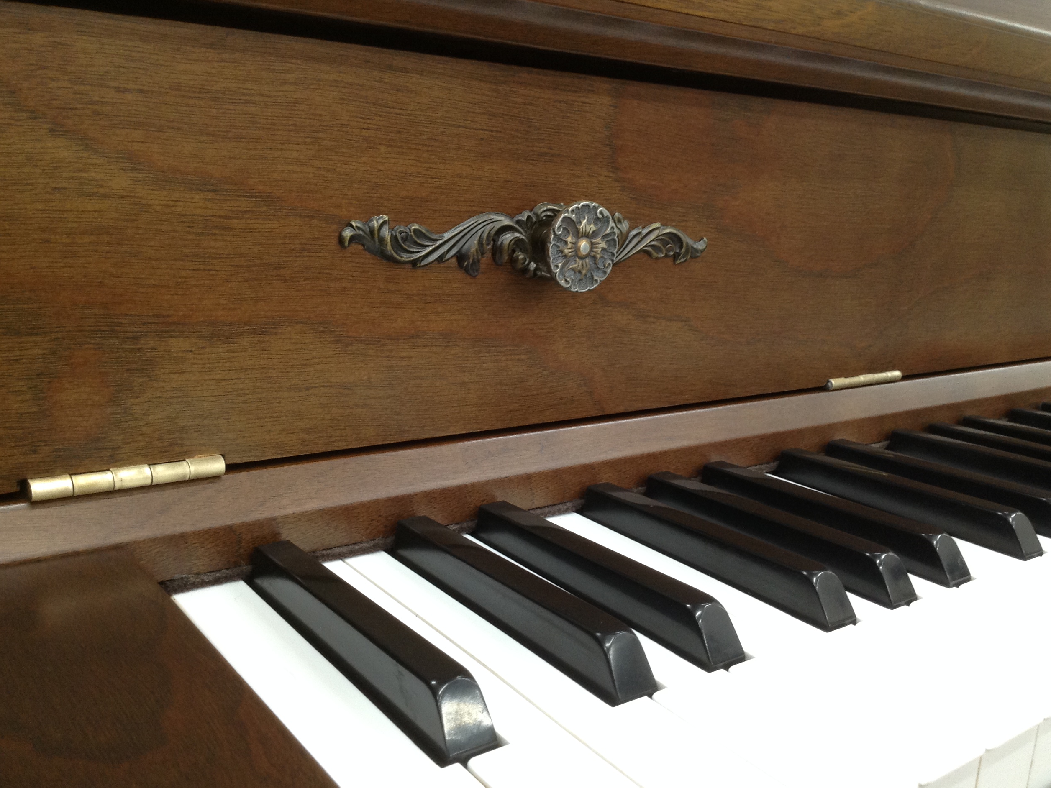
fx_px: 1032
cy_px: 403
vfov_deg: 41.8
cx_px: 519
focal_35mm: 34
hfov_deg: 54.0
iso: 50
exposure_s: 1/24
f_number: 2.4
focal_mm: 3.3
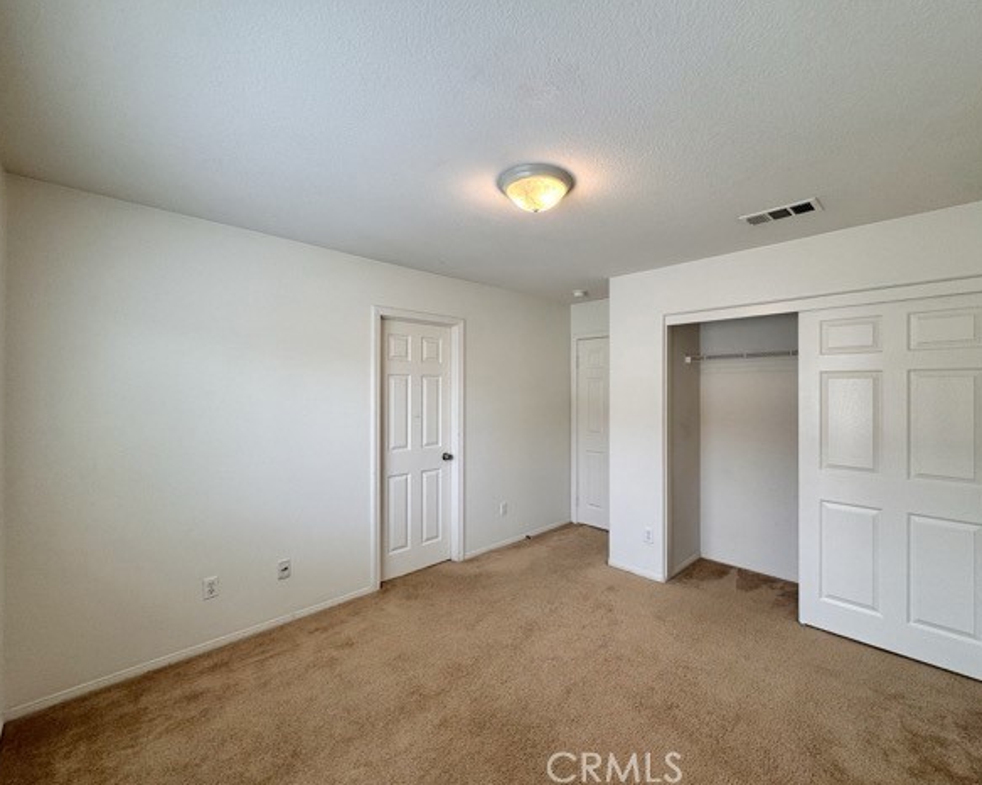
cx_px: 519
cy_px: 387
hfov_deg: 96.7
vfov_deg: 84.0
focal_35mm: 15
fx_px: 436
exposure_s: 1/99
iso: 80
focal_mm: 2.22
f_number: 2.2
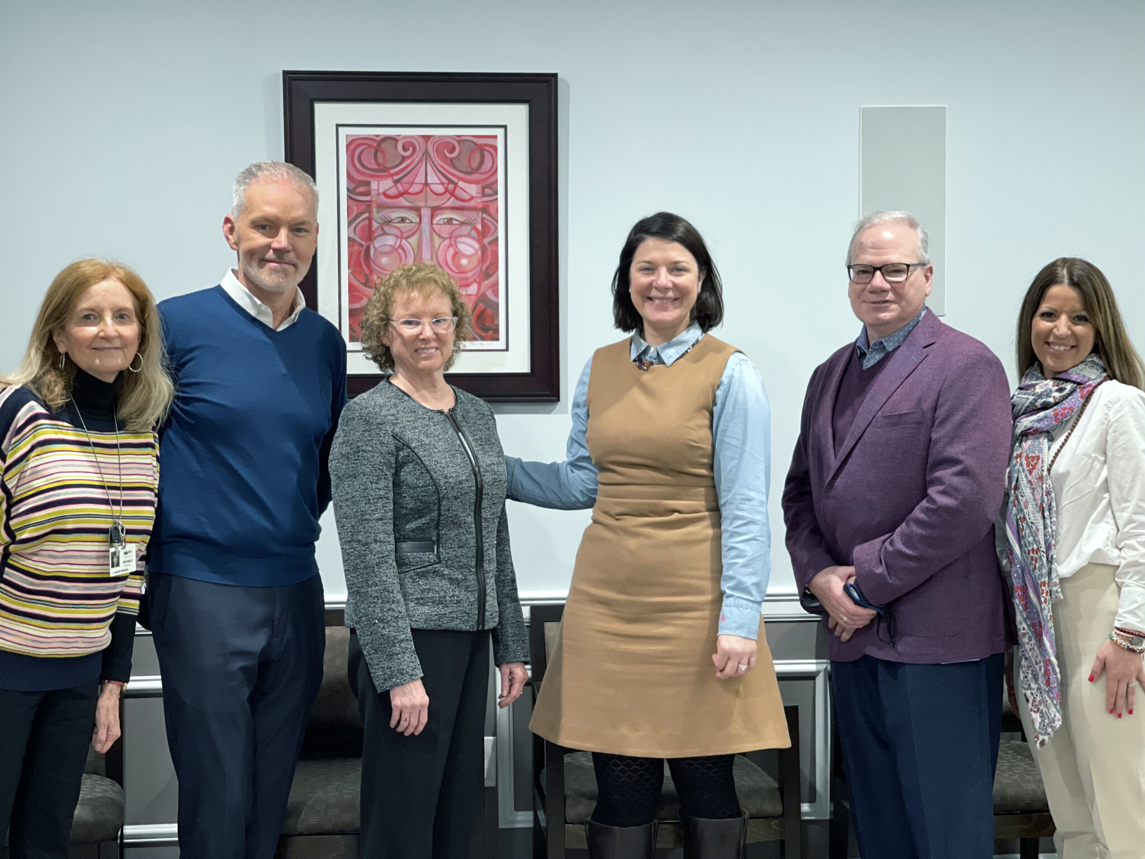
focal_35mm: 64
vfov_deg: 22.9
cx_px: 572
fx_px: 2117
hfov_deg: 30.3
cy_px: 430
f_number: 2.2
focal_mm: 7.5
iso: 250
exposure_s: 1/40
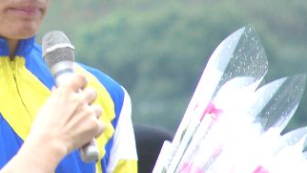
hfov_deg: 2.8
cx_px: 5
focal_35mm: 767
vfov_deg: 1.6
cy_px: 32
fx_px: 6243
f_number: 2.8
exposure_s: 1/60
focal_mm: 58.9
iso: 50
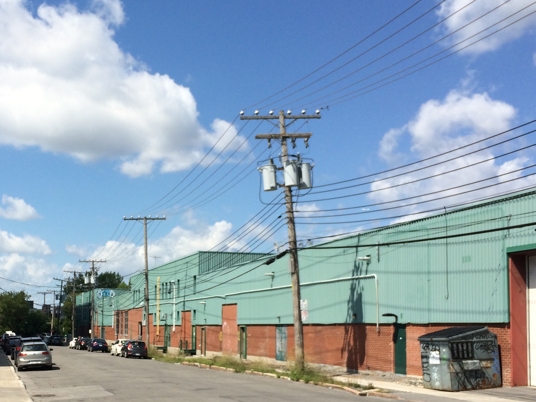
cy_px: 275
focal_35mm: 50
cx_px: 150
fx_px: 774
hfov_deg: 37.5
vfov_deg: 28.9
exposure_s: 1/2160
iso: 32
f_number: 2.2
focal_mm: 4.15
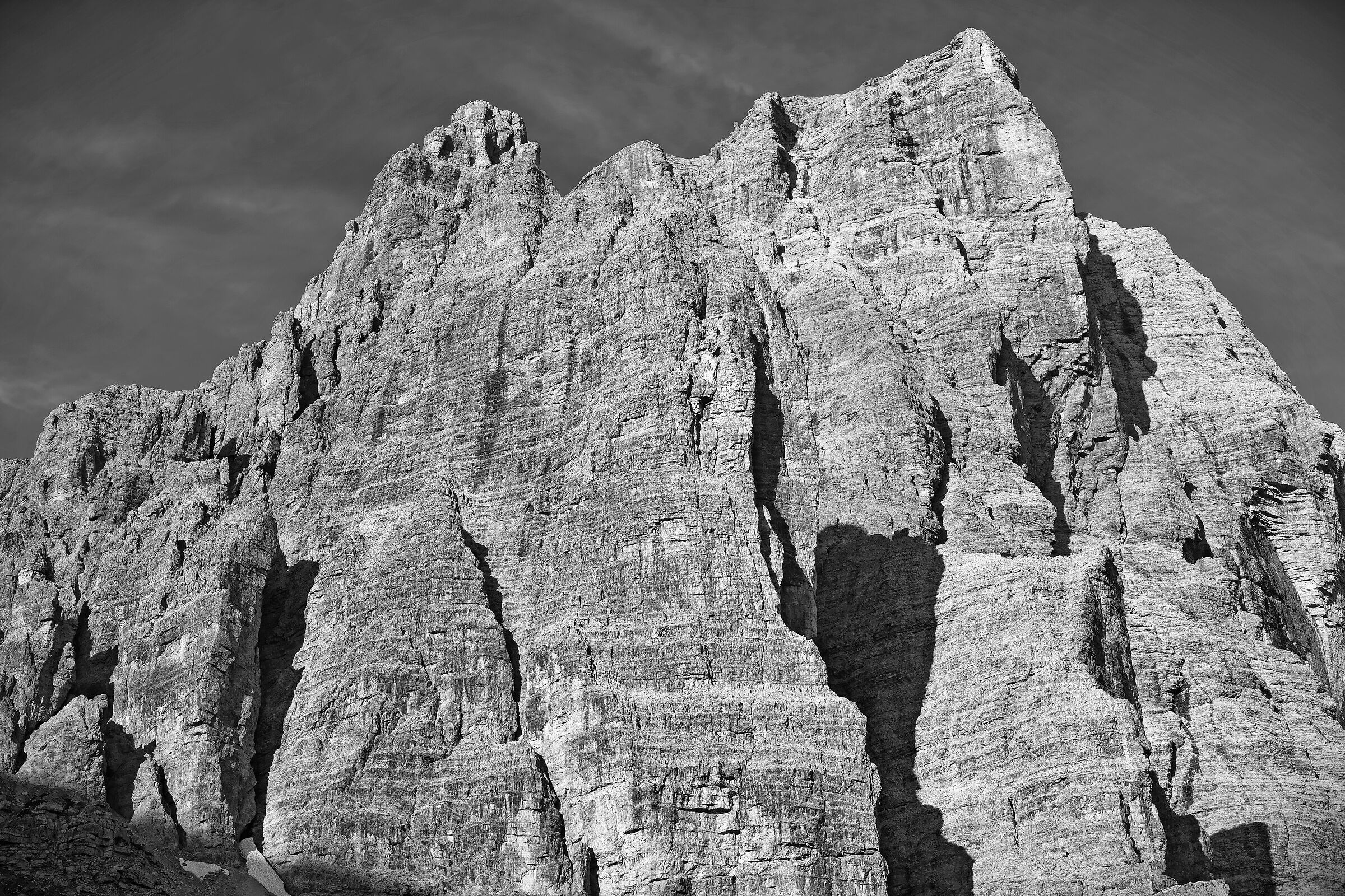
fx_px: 1681
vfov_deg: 29.9
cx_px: 672
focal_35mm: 45
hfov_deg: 43.6
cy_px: 448
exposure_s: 1/320
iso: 100
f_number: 6.3
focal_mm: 30
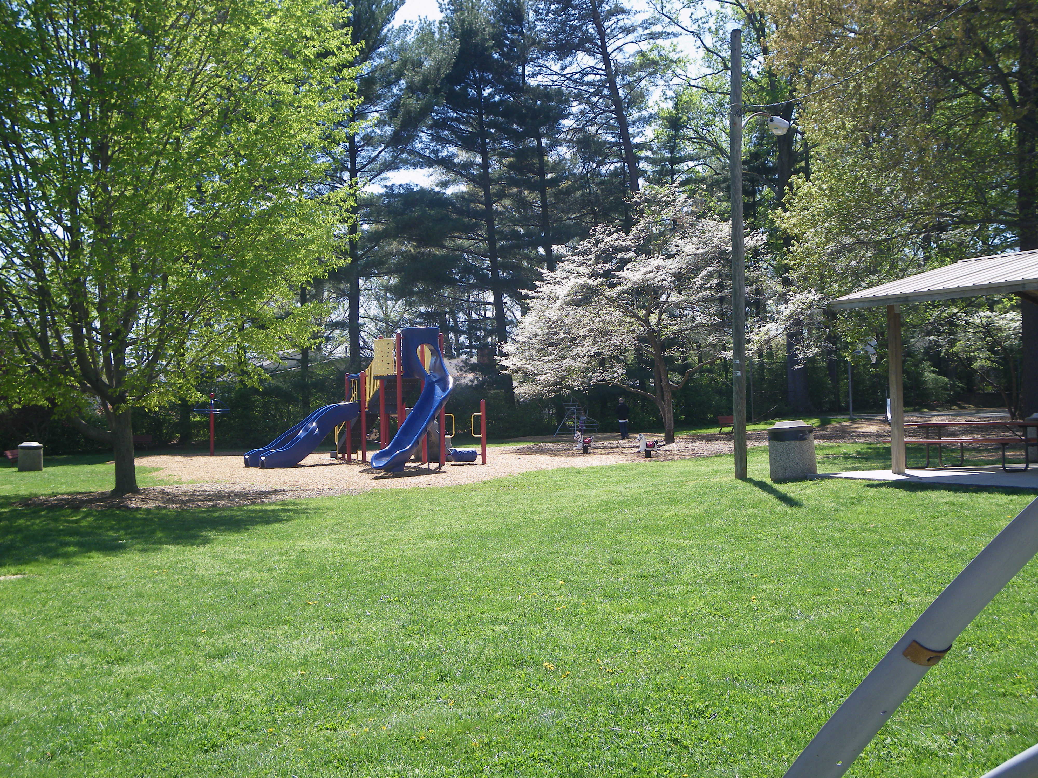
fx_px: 1169
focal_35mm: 39
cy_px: 389
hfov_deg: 47.9
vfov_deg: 36.8
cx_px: 519
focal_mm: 6.9
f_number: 3
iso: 64
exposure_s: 1/250
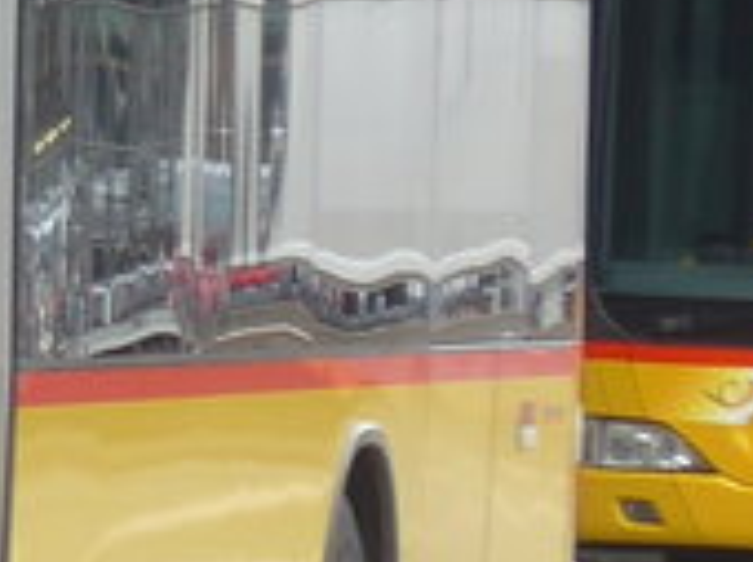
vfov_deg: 1.8
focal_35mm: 826
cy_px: -168
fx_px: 17943
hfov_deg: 2.4
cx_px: -1767
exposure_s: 1/100
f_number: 5
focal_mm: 22.9
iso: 80
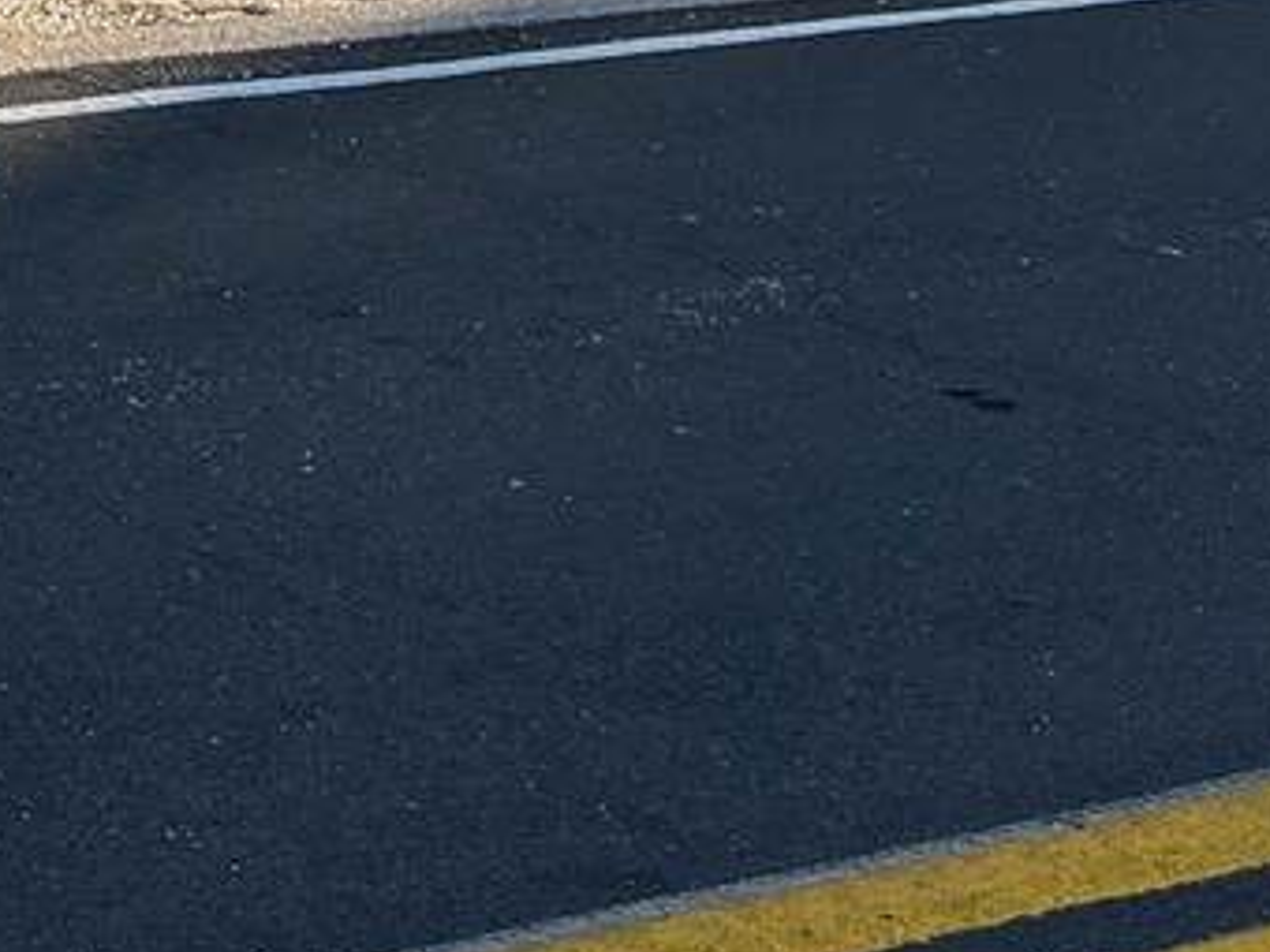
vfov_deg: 13.7
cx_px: -530
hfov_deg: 18.2
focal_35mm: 98
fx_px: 3595
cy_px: -698
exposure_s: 1/1647
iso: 50
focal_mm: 5.1
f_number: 1.6
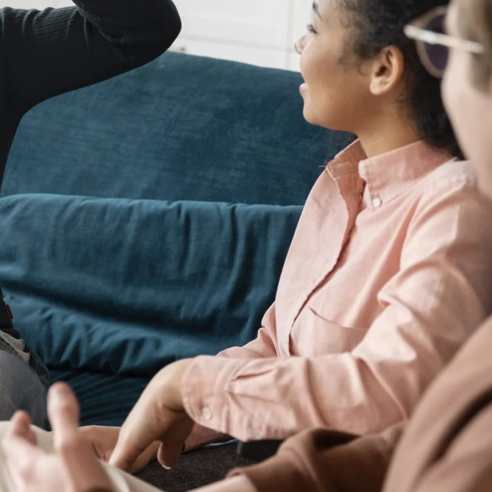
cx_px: 87
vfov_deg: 15.5
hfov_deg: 15.5
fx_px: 1796
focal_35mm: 112
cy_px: 364
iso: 1000
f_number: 3.2
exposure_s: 1/100
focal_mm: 45.7
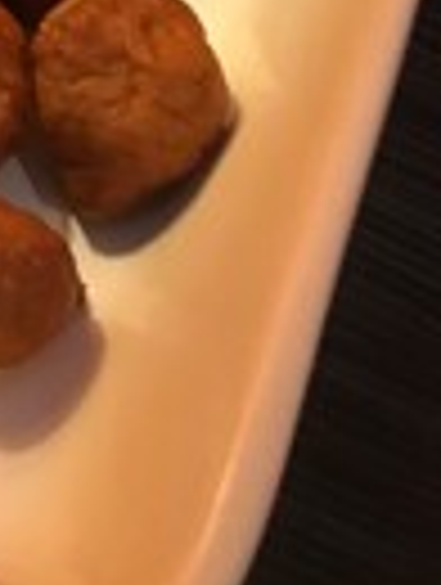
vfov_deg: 19.9
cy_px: -202
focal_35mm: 89
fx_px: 1507
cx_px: -108
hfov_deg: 15.9
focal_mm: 4.15
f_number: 2.2
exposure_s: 1/20
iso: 200
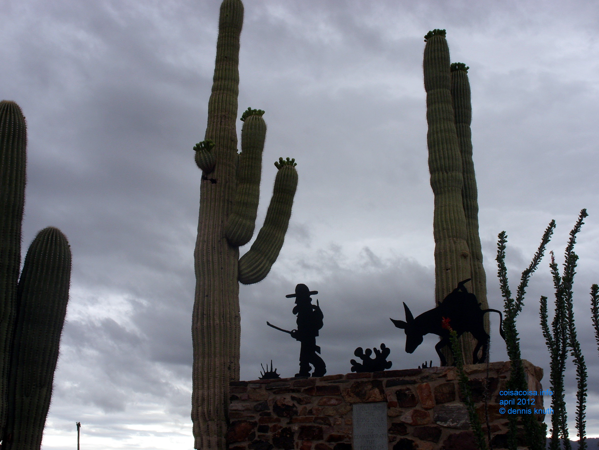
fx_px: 1073
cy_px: 228
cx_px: 285
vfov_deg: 23.7
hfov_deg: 31.2
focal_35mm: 62
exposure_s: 1/201
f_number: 5.3
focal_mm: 9.3
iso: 50
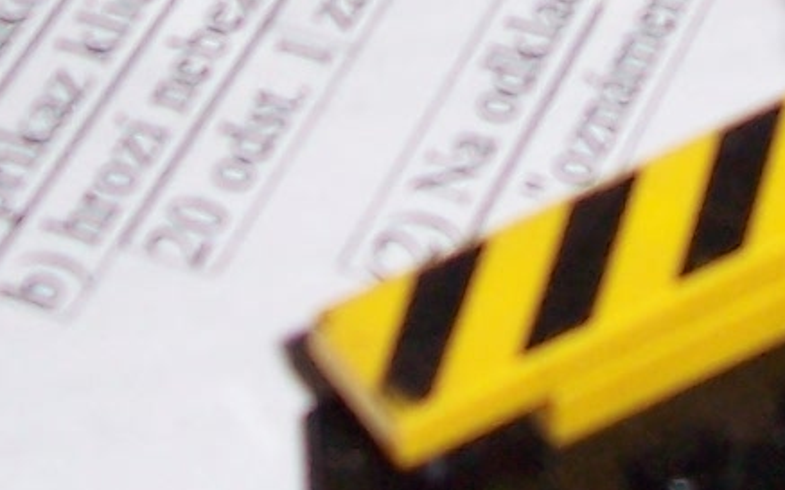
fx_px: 4064
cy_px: -675
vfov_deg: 6.6
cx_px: 618
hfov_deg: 11.0
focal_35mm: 190
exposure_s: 1/60
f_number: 2.7
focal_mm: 5.6
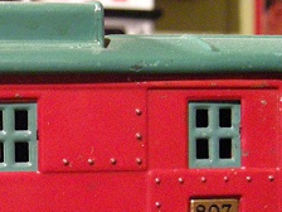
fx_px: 1018
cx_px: -21
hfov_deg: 15.4
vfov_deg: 11.7
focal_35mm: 125
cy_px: 237
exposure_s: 1/8
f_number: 2.7
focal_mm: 7.5
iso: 487
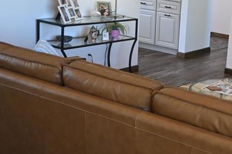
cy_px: 67
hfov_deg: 28.6
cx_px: 254
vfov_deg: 21.2
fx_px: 412
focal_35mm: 64
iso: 800
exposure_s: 1/125
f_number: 3.5
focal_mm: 16
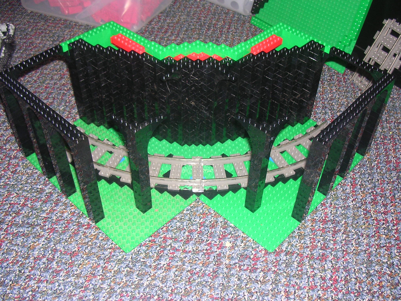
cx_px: 200
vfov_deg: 37.7
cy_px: 150
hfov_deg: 49.0
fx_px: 440
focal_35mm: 38
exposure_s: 1/60.1
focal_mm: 5.8
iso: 144
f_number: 2.8
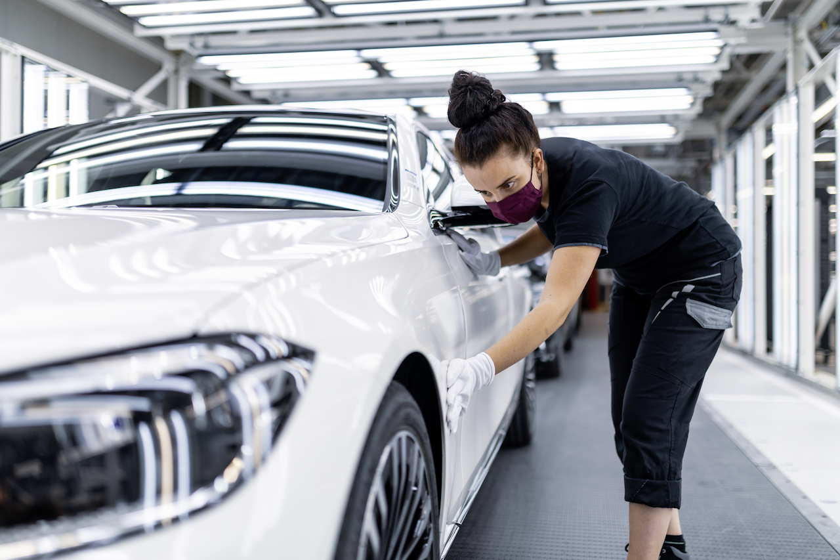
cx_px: 420
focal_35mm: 35
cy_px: 280
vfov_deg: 37.8
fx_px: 817
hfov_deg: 54.4
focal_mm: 35
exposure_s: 1/1000
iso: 80
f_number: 1.4
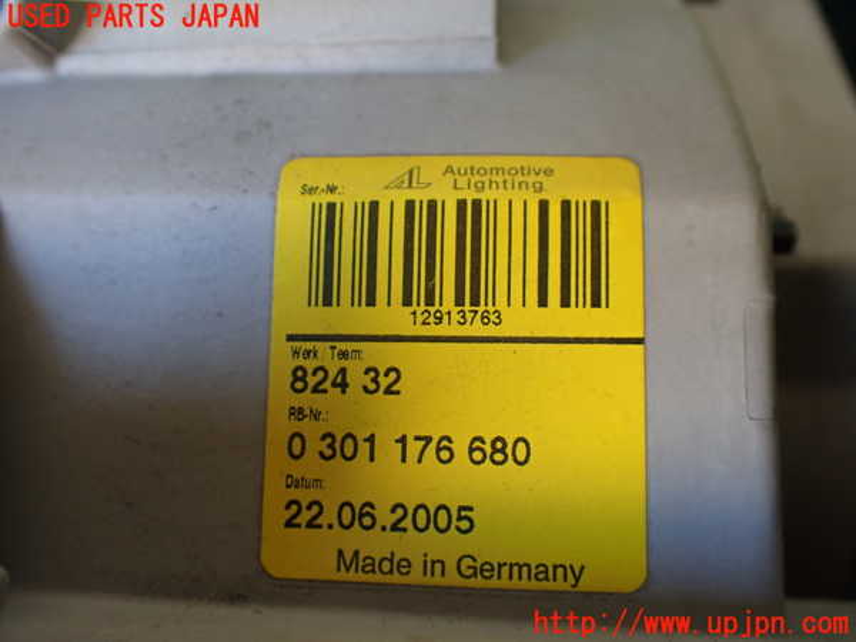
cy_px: 321
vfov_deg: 46.8
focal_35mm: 30
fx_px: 742
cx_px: 428
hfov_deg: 60.0
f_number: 2.3
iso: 250
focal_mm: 5.4
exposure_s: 1/125
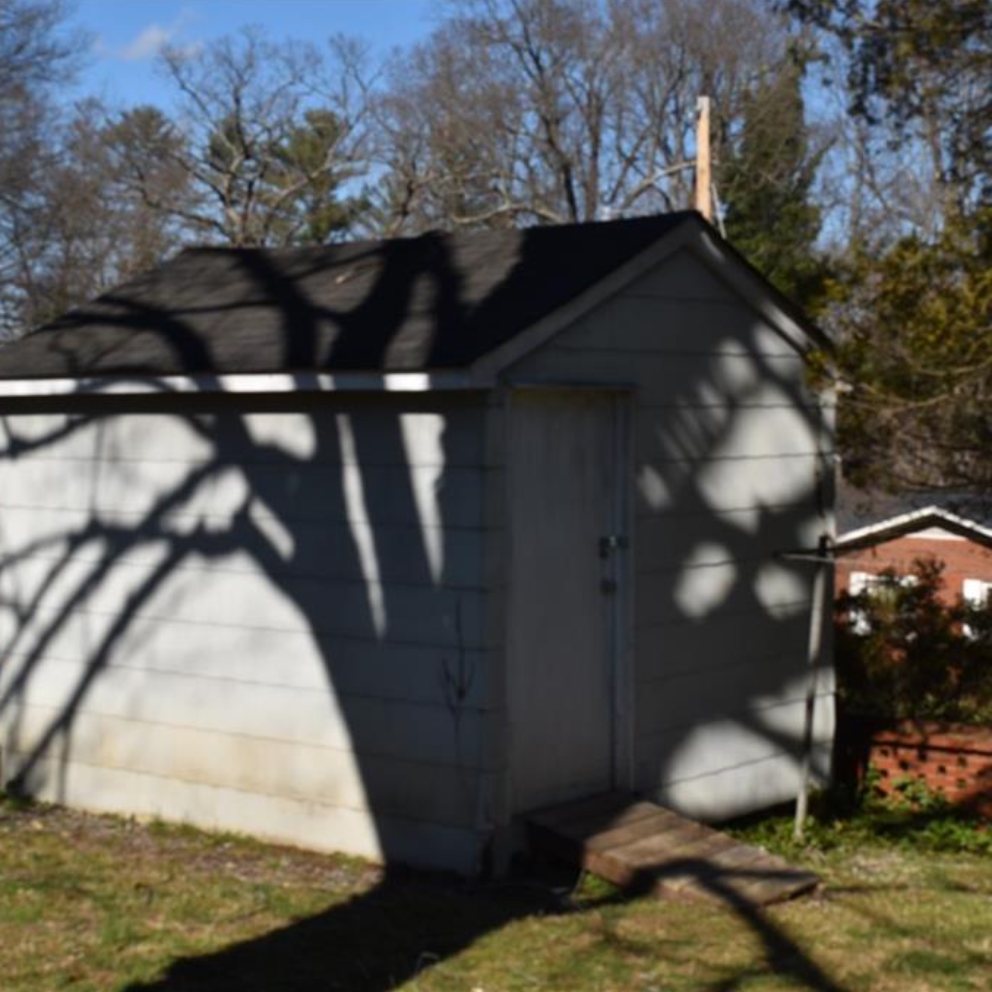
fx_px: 1934
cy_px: 495
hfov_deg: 28.7
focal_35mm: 60
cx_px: 594
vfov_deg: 28.8
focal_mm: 31
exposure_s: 1/200
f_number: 13
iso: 100
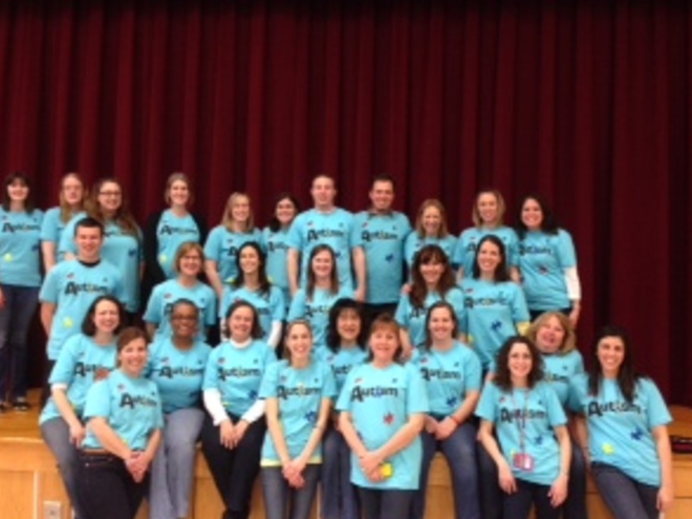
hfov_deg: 51.4
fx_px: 720
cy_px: 265
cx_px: 350
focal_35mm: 36
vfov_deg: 39.7
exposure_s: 1/20
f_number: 2.4
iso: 160
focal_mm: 4.12
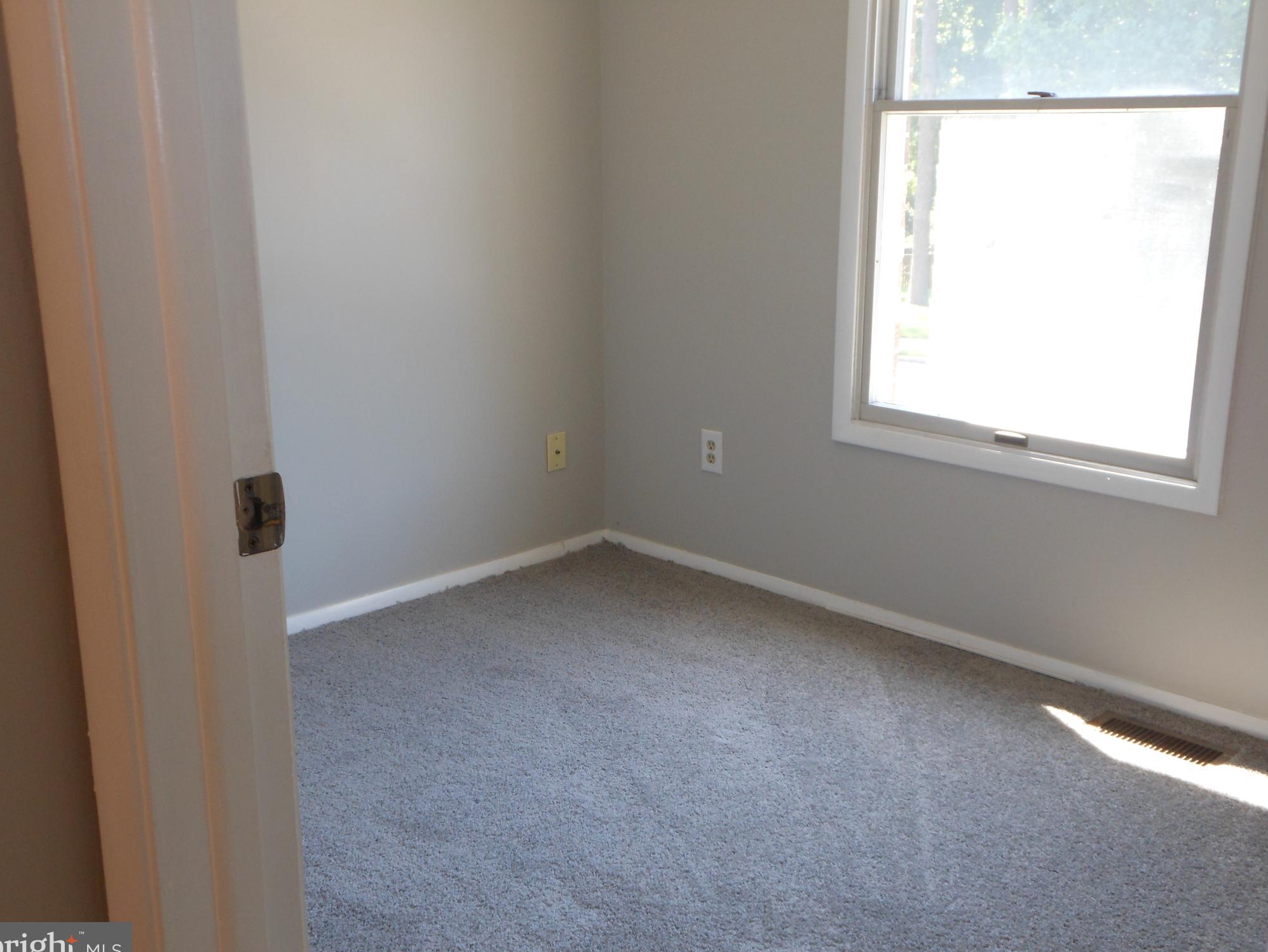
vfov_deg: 36.8
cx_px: 624
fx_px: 1429
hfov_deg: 47.9
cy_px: 486
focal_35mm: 39
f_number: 3.6
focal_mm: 6.8
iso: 160
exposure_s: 1/30
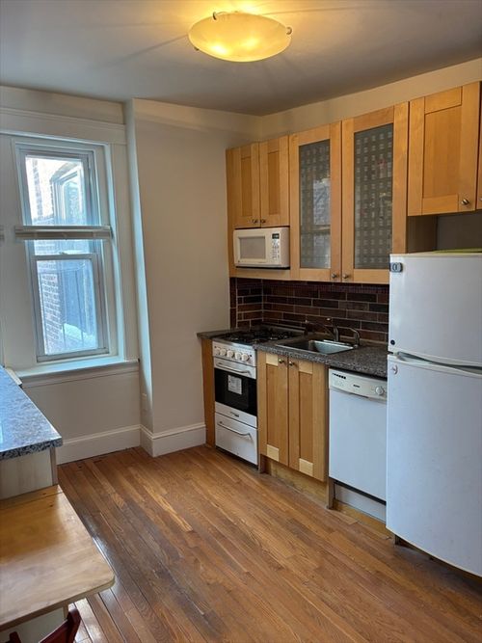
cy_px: 322
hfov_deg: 53.0
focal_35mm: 26
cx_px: 241
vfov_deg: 67.3
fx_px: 483
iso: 160
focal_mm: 5.96
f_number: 1.6
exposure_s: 1/60
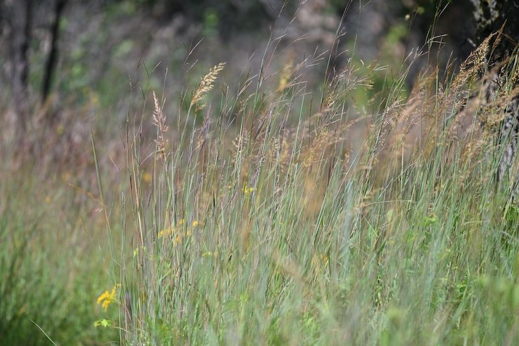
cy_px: 173
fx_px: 6342
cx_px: 260
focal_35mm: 440
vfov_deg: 3.1
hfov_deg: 4.7
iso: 110
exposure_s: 1/500
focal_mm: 440
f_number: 5.6
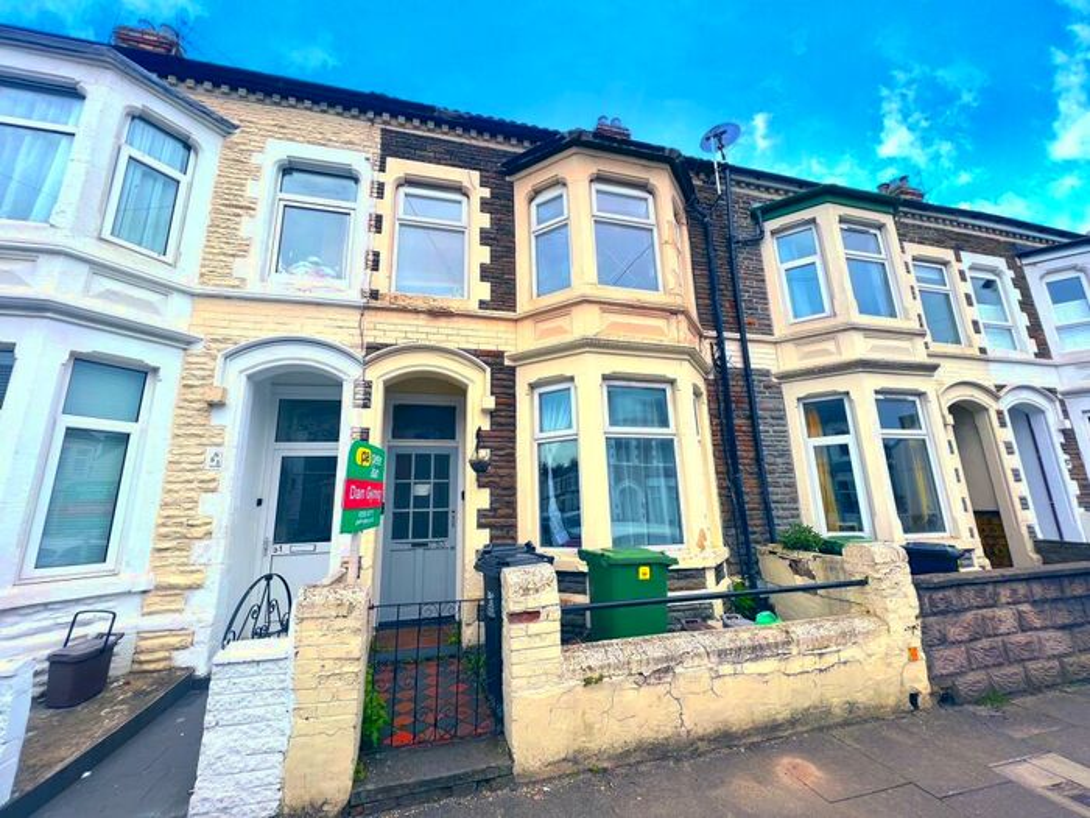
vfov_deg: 89.9
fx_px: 409
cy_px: 409
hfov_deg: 106.2
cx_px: 545
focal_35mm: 13
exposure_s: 1/410
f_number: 1.8
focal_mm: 1.57
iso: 32
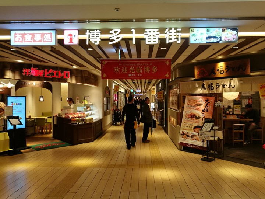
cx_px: 132
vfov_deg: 51.4
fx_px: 207
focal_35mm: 27
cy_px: 100
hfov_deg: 65.3
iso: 200
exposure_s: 1/60
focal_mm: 4.5
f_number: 2.2
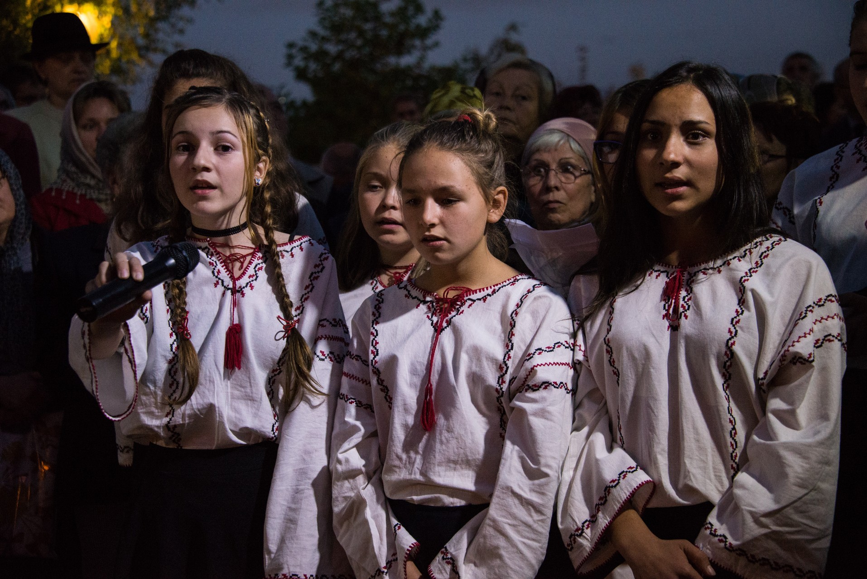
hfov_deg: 28.1
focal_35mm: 72
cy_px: 290
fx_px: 1735
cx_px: 434
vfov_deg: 18.9
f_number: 5
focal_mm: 72
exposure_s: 1/80
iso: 6400
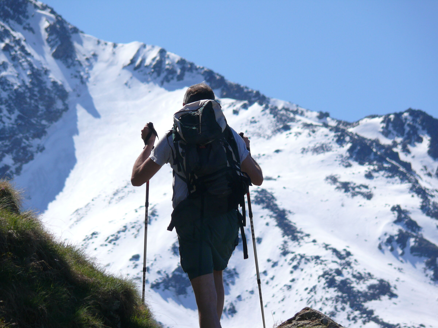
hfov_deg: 4.7
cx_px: 219
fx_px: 5314
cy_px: 164
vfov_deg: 3.5
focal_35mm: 420
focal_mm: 88.8
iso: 100
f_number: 5.6
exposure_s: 1/200
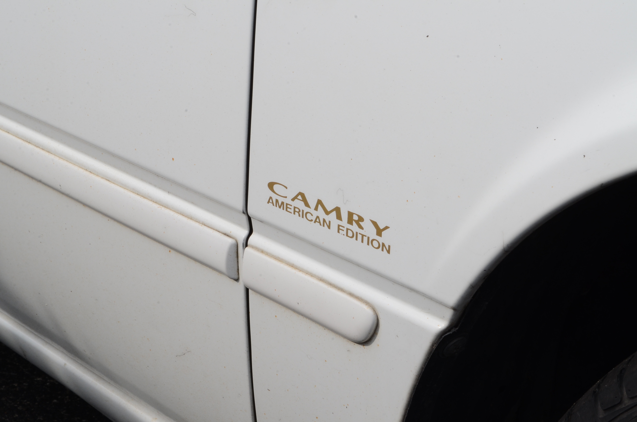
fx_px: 1457
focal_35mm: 82
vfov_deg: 16.5
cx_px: 318
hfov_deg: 24.7
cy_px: 211
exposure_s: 1/80
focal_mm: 55
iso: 400
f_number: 25
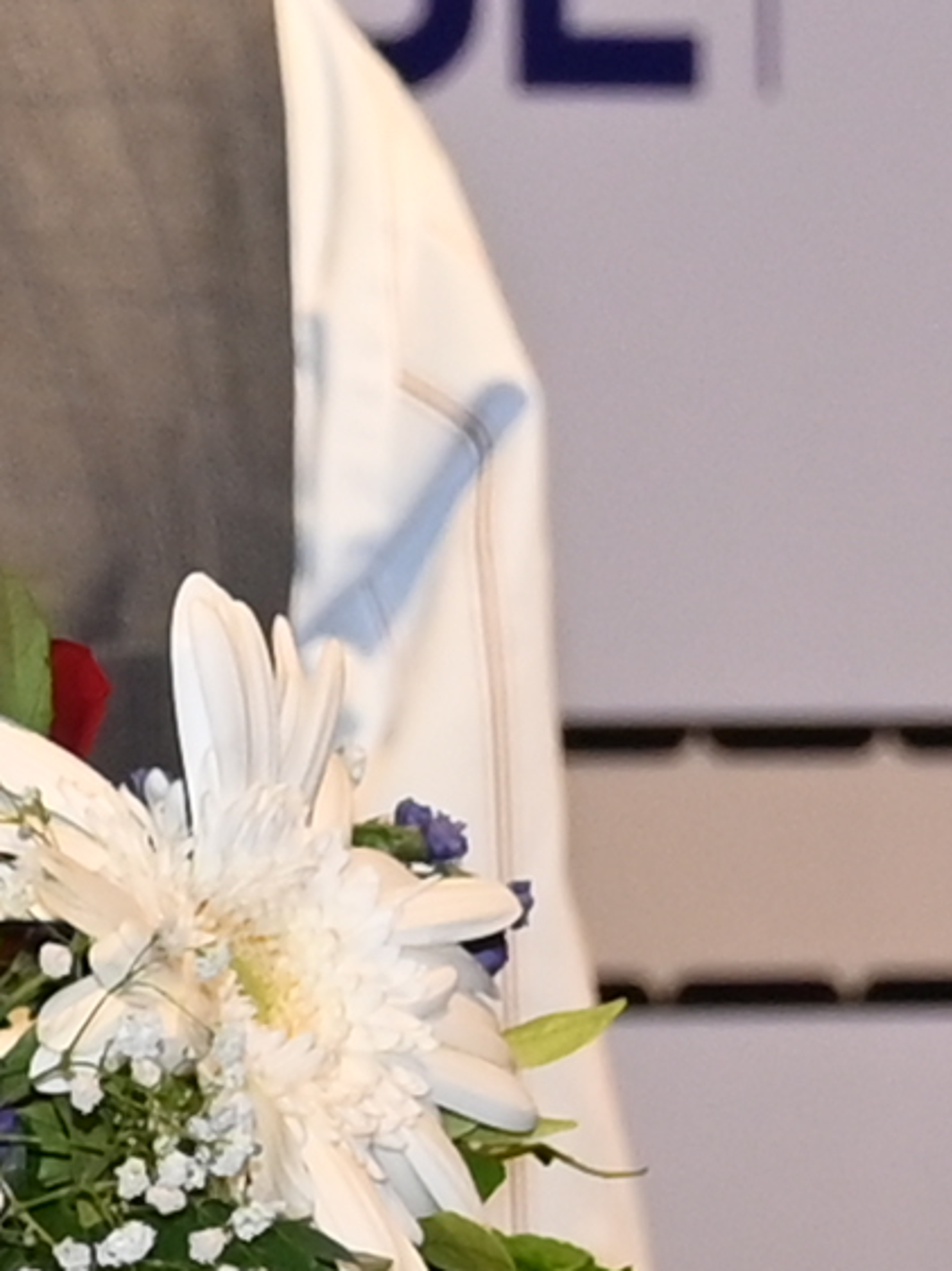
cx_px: -380
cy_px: 351
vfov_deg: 2.7
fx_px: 26569
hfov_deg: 2.1
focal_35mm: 724
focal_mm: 70
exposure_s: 1/160
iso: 400
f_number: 5.6
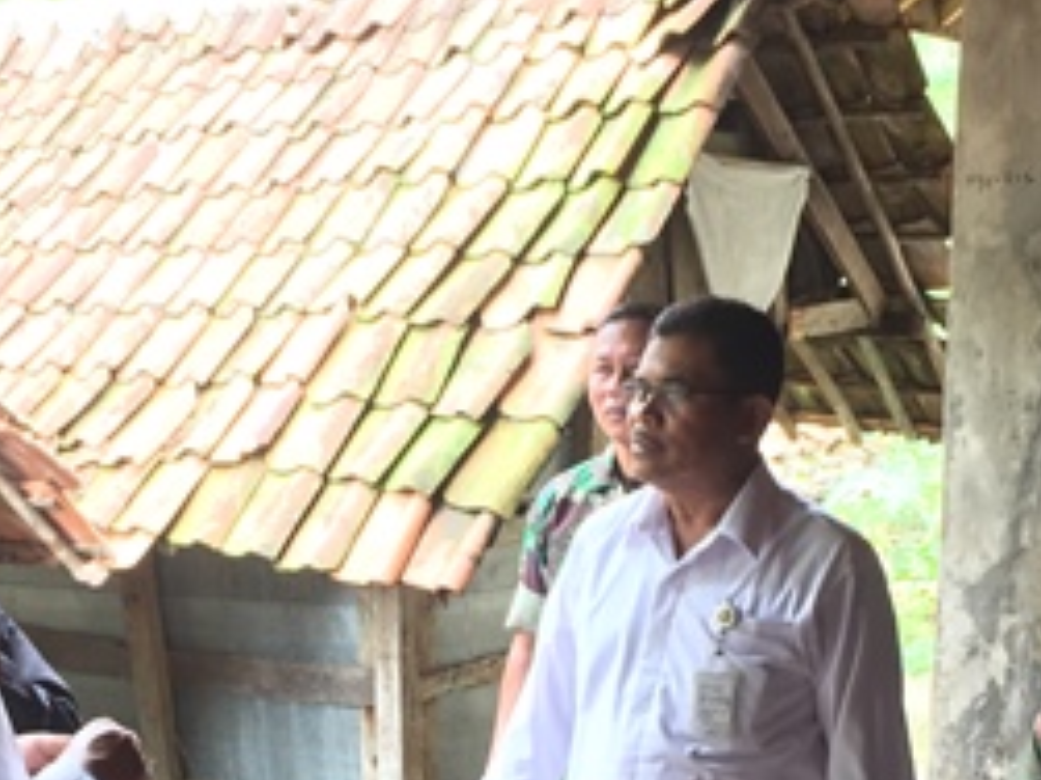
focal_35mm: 64
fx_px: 1924
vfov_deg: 22.4
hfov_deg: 30.3
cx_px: 508
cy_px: 687
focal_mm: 4.15
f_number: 2.2
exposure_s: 1/33
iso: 80
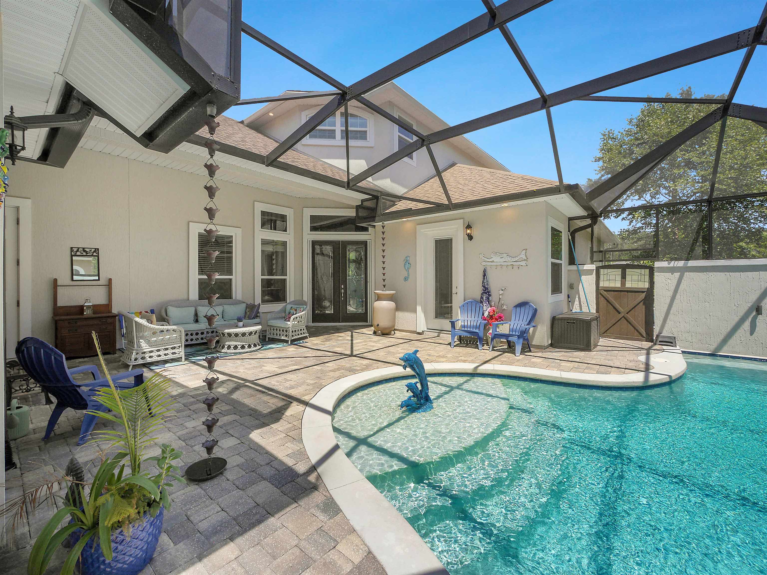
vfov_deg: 85.7
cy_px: 288
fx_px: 310
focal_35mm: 14
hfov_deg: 102.1
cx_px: 384
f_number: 11
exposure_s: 1/60
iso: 400
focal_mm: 7
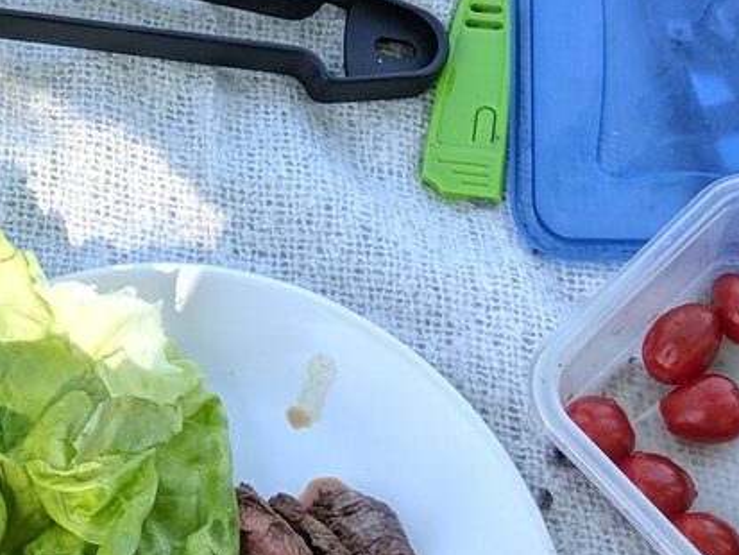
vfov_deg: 11.1
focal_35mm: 126
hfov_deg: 15.0
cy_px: -414
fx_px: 2691
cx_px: -217
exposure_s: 1/180
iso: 50
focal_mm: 4.67
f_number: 2
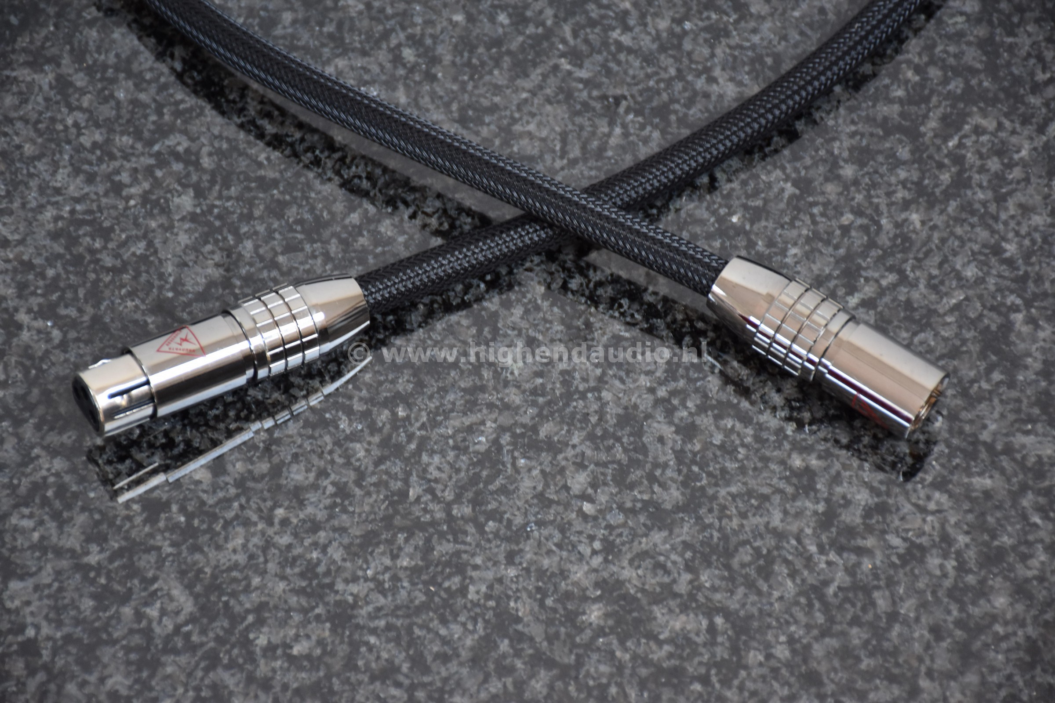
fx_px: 4615
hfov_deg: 13.0
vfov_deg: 8.7
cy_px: 352
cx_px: 528
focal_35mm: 158
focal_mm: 105
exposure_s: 1/60
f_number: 5.6
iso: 640
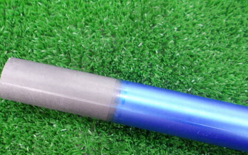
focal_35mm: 38
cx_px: 93
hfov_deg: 51.0
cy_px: 95
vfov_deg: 33.5
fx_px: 257
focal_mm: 4.6
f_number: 3.2
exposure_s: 1/8
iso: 200
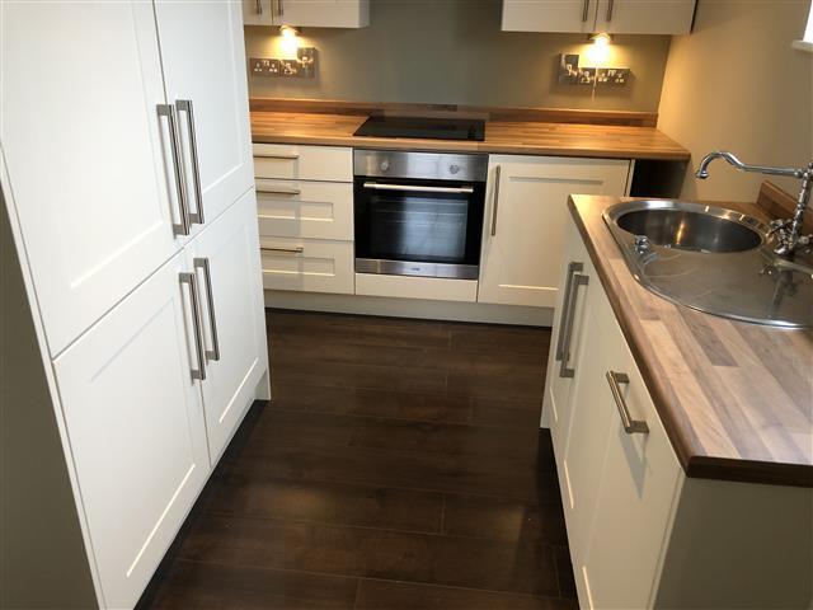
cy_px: 305
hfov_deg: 63.4
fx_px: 658
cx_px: 406
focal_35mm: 28
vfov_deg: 49.7
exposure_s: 1/15
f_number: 1.8
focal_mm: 3.99
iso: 50
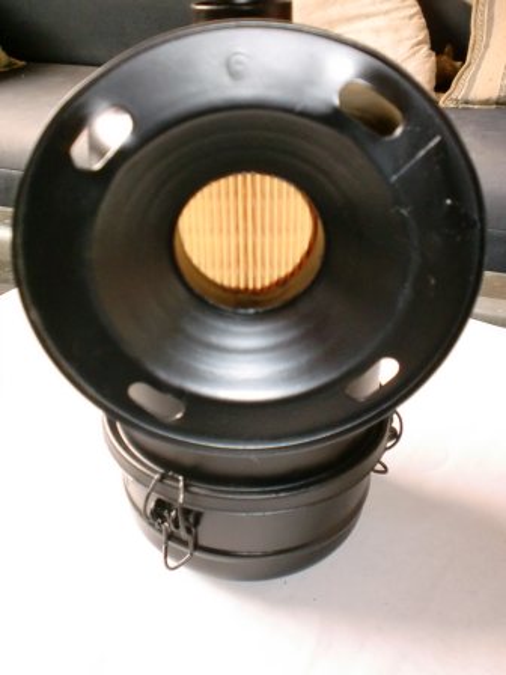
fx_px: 682
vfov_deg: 52.6
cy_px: 338
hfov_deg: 40.7
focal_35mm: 35
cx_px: 253
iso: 400
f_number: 3.1
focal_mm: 6.3
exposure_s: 1/30
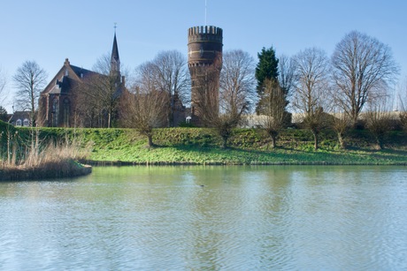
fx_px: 543
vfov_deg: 28.1
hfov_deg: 41.1
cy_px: 136
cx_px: 204
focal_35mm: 48
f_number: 16
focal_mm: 17.55
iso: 100
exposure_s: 1/10
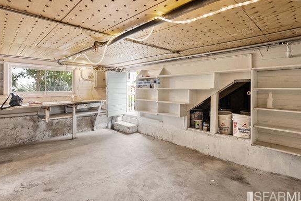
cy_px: 92
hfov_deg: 89.9
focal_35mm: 18
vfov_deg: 67.3
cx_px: 145
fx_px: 151
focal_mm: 16
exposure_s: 1/13
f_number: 9
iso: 3200
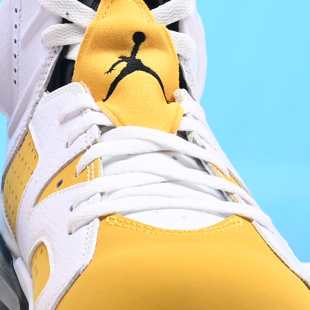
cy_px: 36
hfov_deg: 10.1
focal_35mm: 171
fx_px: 1733
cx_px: -7
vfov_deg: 10.2
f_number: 16
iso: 100
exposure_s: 1/2
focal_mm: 38
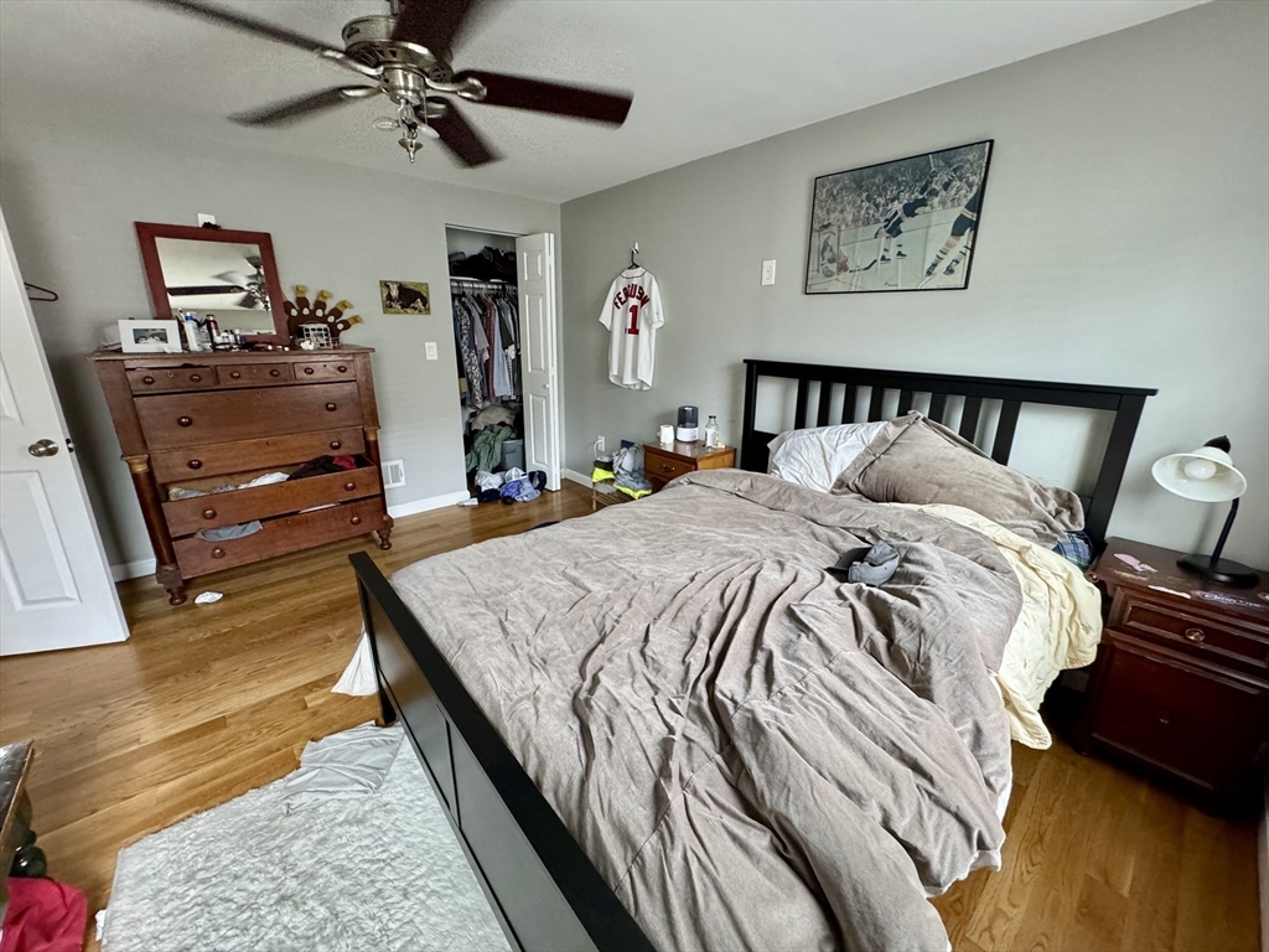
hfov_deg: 102.1
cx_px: 634
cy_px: 476
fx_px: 513
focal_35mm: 14
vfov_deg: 85.7
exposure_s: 1/64
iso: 320
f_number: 2.2
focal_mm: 2.22
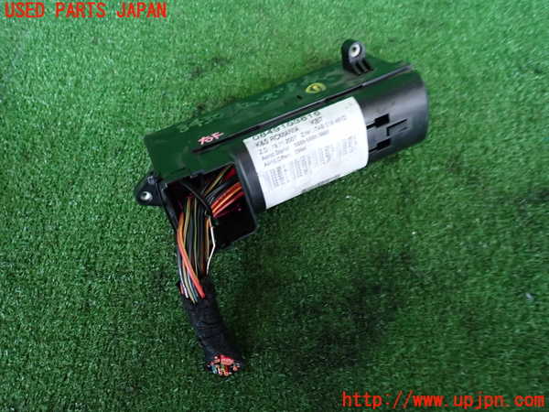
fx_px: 396
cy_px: 206
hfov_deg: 69.4
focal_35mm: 25
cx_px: 274
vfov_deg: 54.9
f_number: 2
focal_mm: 4.5
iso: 500
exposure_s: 1/30
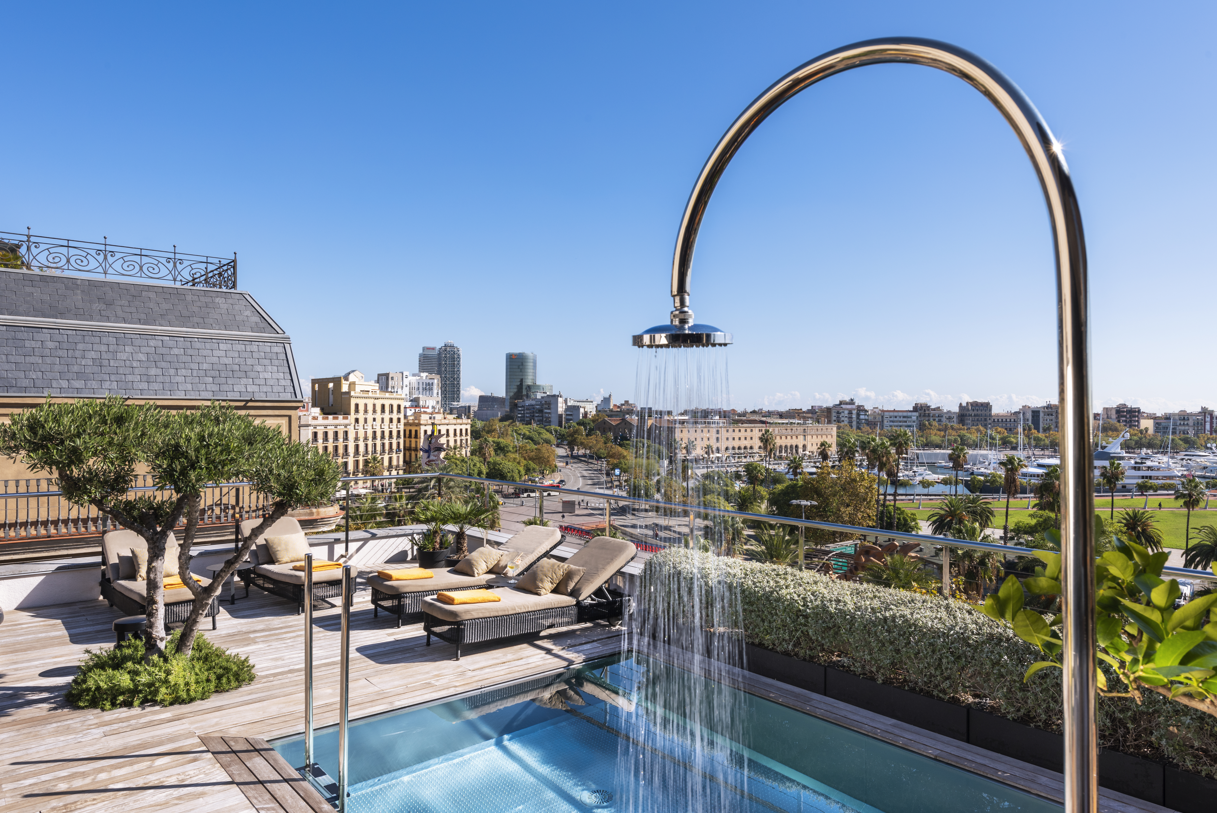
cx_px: 632
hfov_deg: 73.7
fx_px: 812
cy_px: 377
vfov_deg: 53.1
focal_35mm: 24
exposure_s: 1/100
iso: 100
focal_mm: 22
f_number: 13
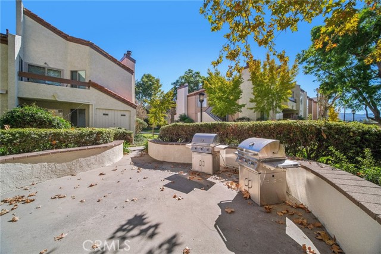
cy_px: 127
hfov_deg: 104.3
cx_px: 190
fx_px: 148
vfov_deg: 81.1
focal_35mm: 14
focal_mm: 9
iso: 160
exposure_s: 1/170
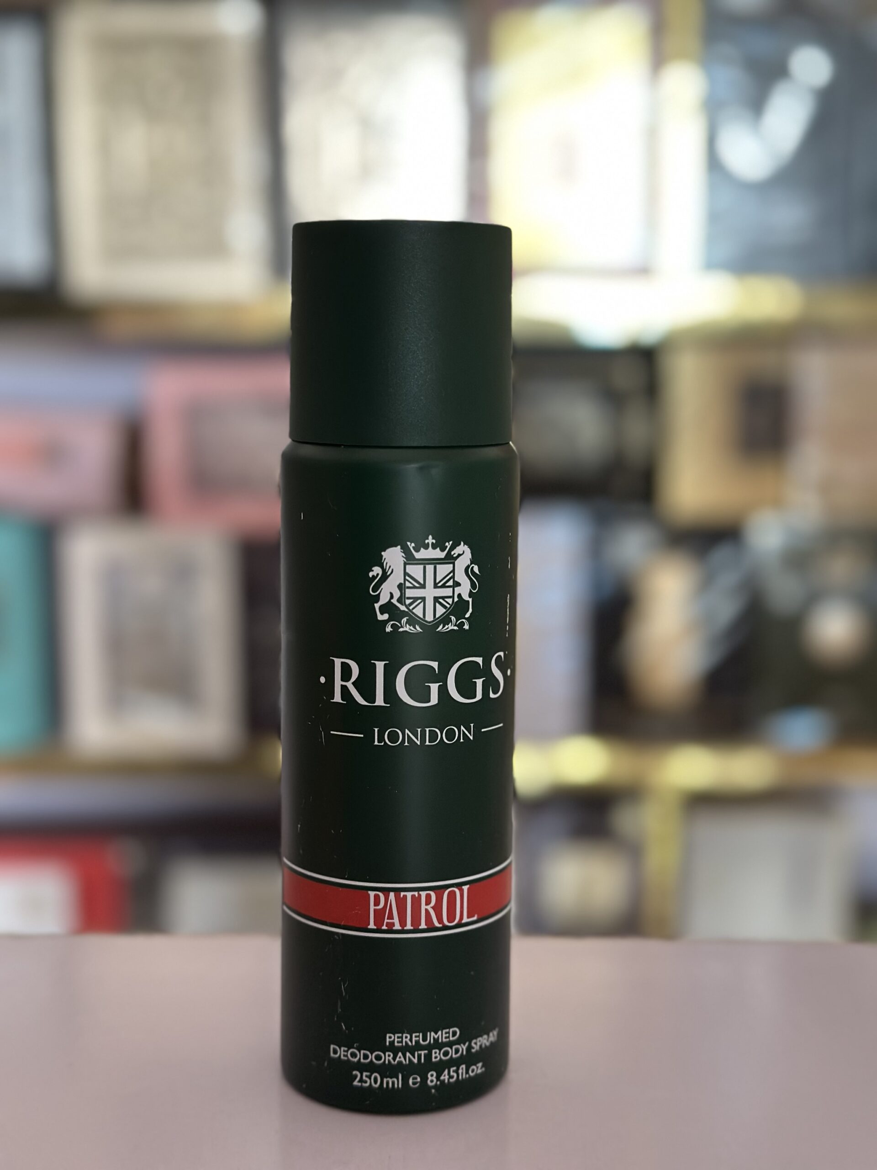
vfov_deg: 39.7
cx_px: 438
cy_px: 585
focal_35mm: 48
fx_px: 1621
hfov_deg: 30.3
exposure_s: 1/60
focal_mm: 6.86
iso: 250
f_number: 1.78
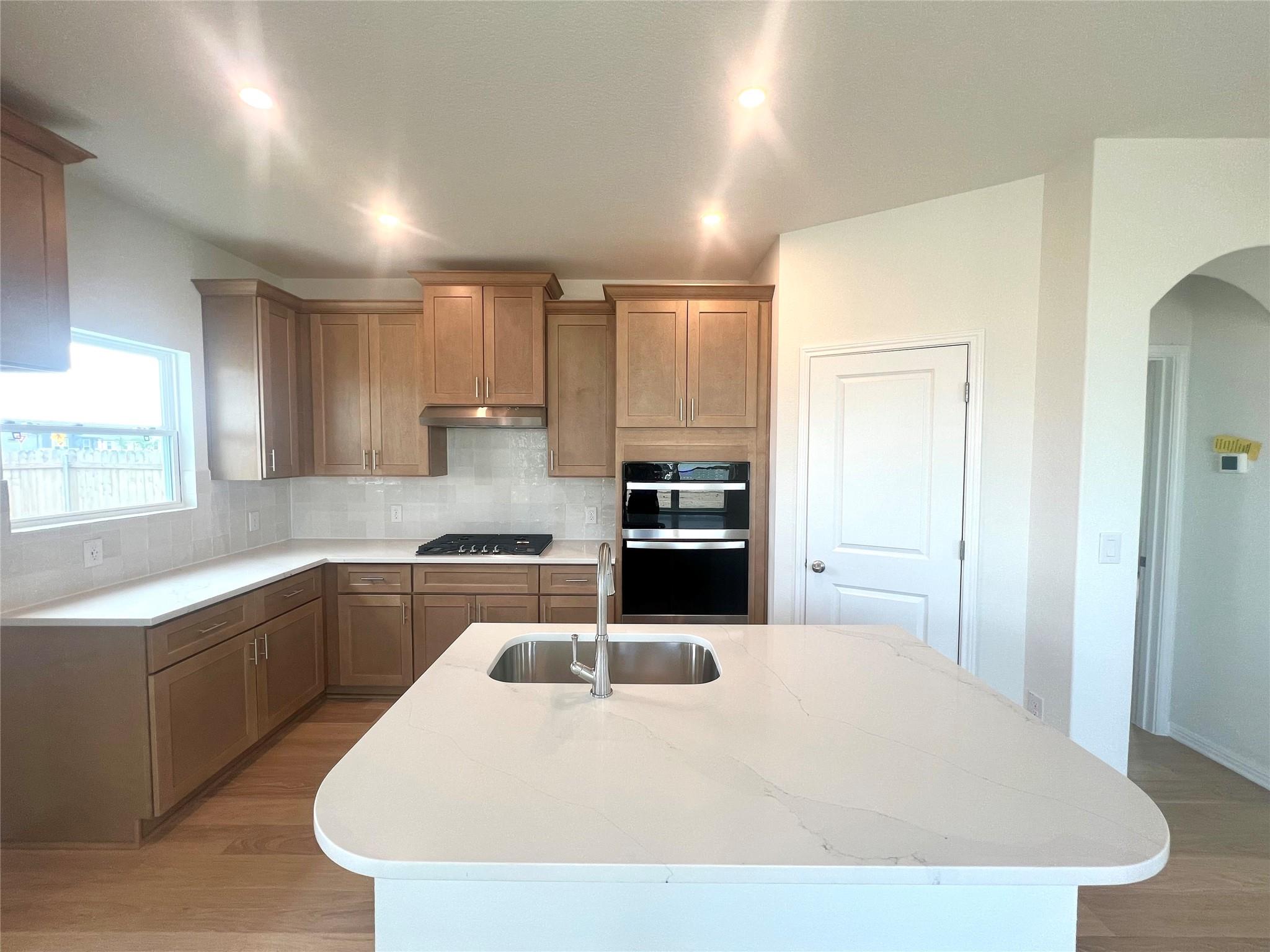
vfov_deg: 89.9
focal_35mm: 13
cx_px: 635
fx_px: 477
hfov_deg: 106.2
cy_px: 476
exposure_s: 1/120
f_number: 1.8
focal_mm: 1.57
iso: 80
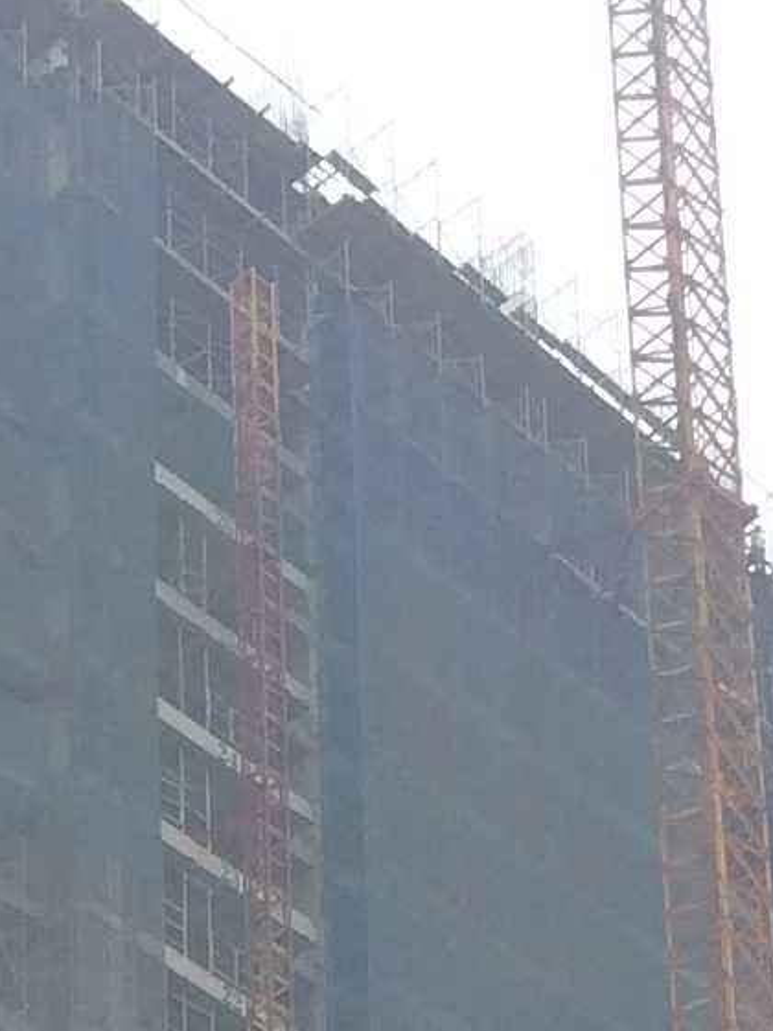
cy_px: 2415
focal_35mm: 175
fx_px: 5210
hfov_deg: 8.4
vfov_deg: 10.0
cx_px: -88
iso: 32
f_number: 2.2
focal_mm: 4.12
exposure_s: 1/1001
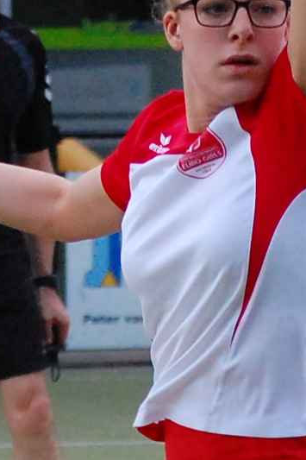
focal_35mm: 378
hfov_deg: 3.6
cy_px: 396
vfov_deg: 5.4
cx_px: 419
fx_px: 4822
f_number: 4.2
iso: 1600
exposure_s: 1/1600
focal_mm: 68
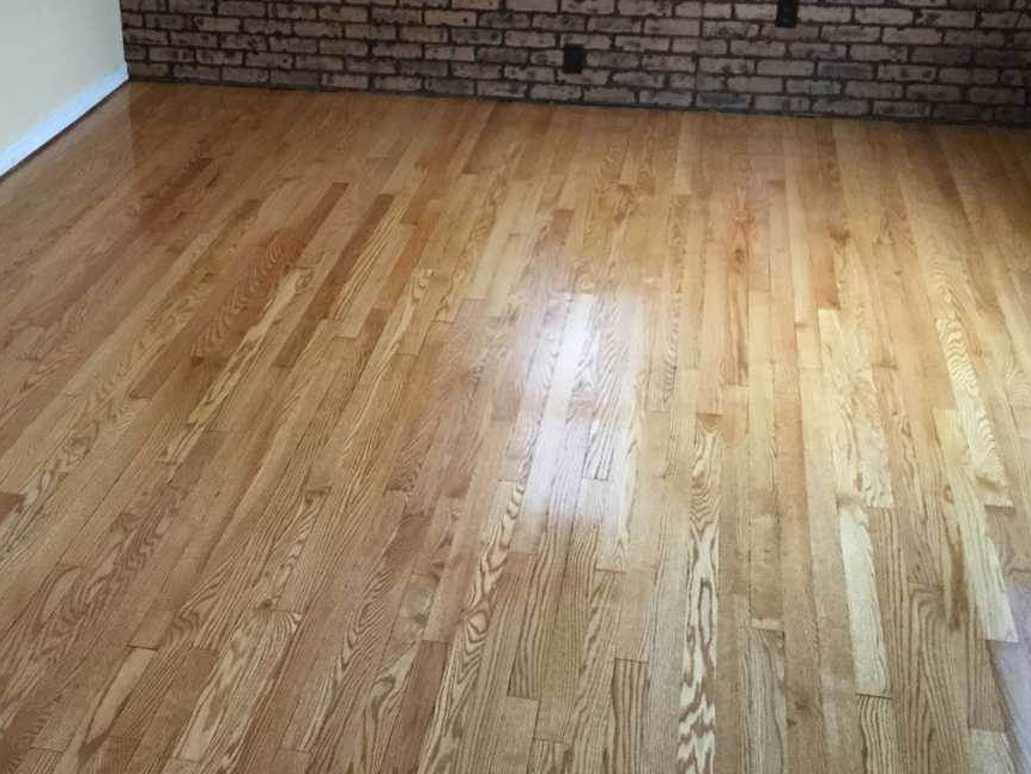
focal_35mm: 48
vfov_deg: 30.2
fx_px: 1430
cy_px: 300
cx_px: 356
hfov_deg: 39.3
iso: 125
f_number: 2.4
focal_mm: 3.3
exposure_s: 1/30
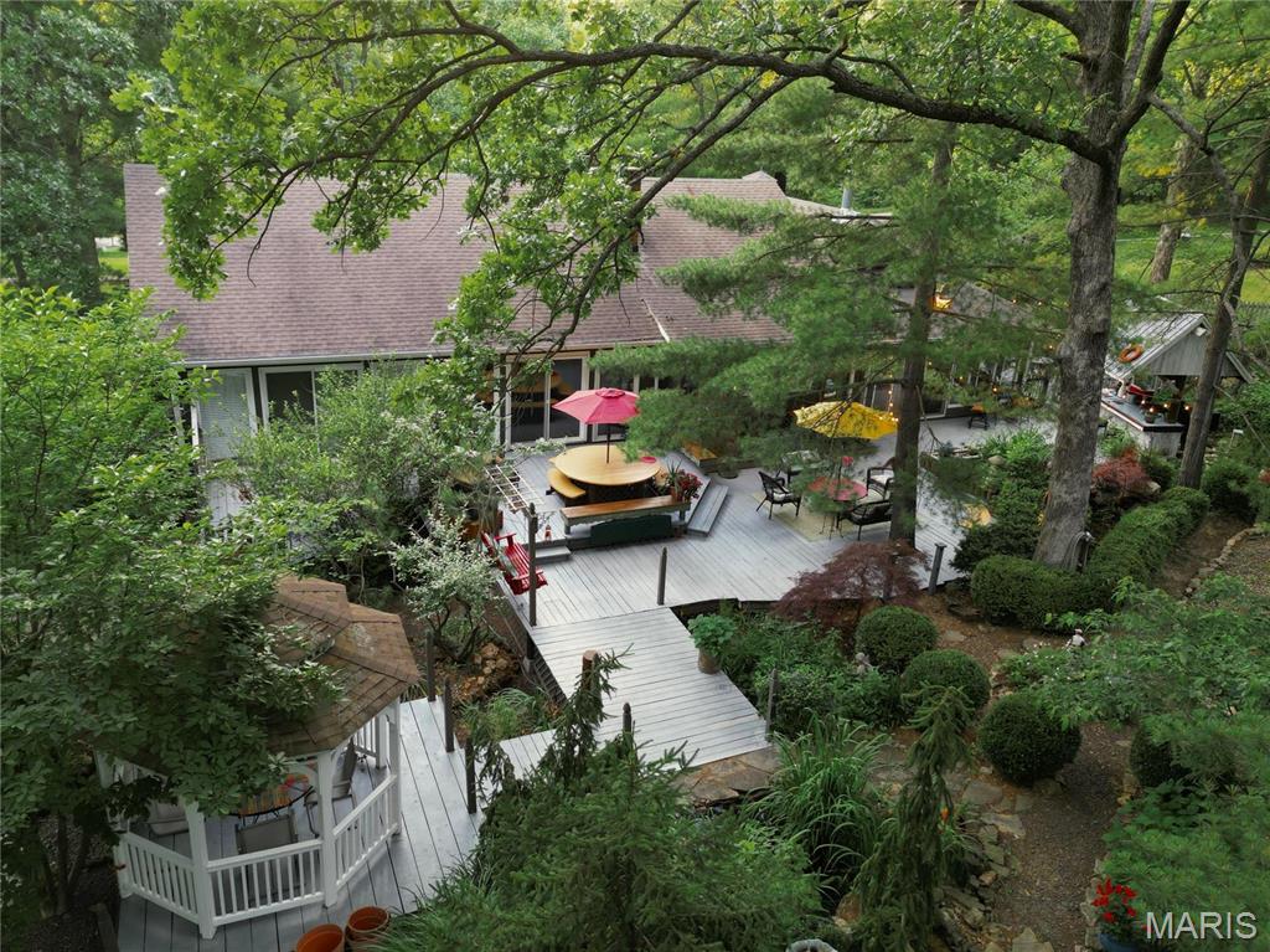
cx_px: 635
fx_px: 880
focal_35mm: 24
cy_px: 476
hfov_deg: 71.6
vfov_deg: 56.8
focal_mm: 6.72
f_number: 1.7
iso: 100
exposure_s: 1/25
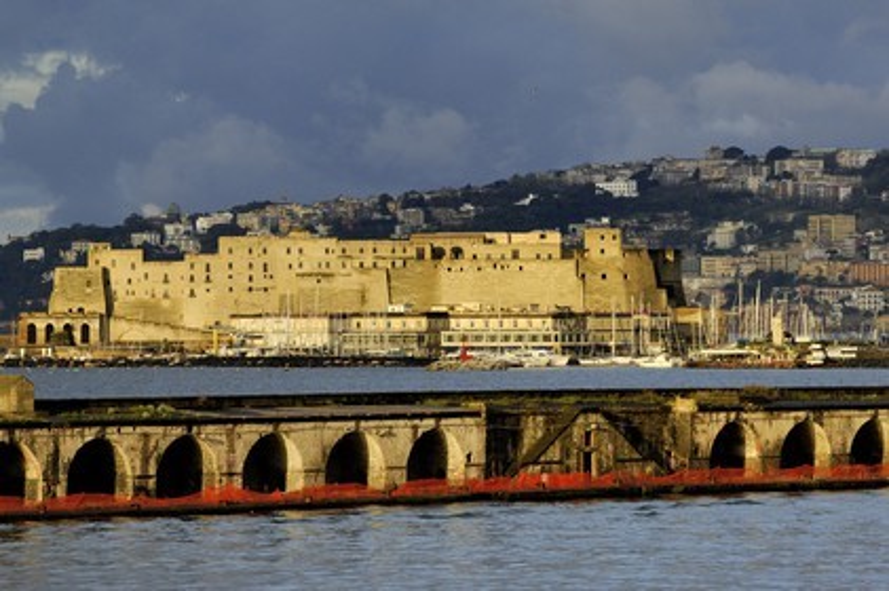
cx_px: 444
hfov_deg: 8.6
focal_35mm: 240
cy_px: 296
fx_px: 5922
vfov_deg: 5.7
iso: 200
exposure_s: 1/160
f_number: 9
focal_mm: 160
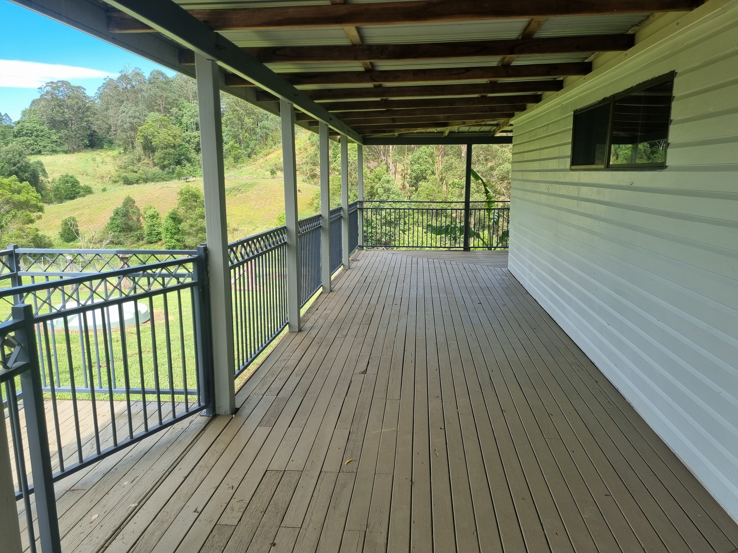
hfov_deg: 67.3
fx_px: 554
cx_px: 369
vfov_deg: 53.1
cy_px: 276
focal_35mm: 26
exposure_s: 1/734
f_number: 1.8
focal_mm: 5.4
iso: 50
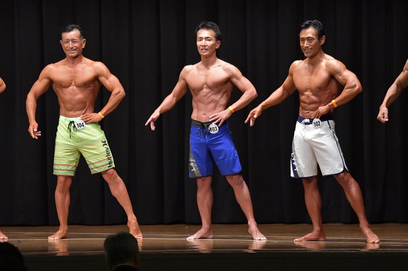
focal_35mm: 202
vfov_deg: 6.8
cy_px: 136
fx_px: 2288
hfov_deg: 10.2
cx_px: 204
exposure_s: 1/400
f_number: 5.6
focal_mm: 135
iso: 6400
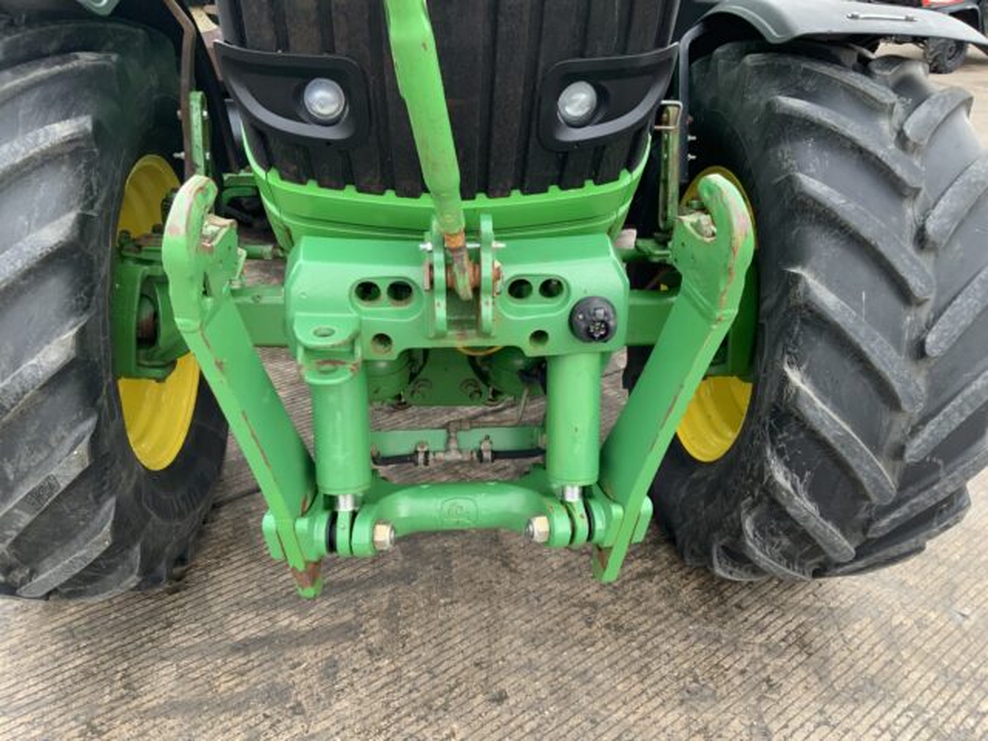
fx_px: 828
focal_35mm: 29
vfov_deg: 48.2
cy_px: 370
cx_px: 494
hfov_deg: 61.7
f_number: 1.8
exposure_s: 1/70
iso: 64
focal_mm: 3
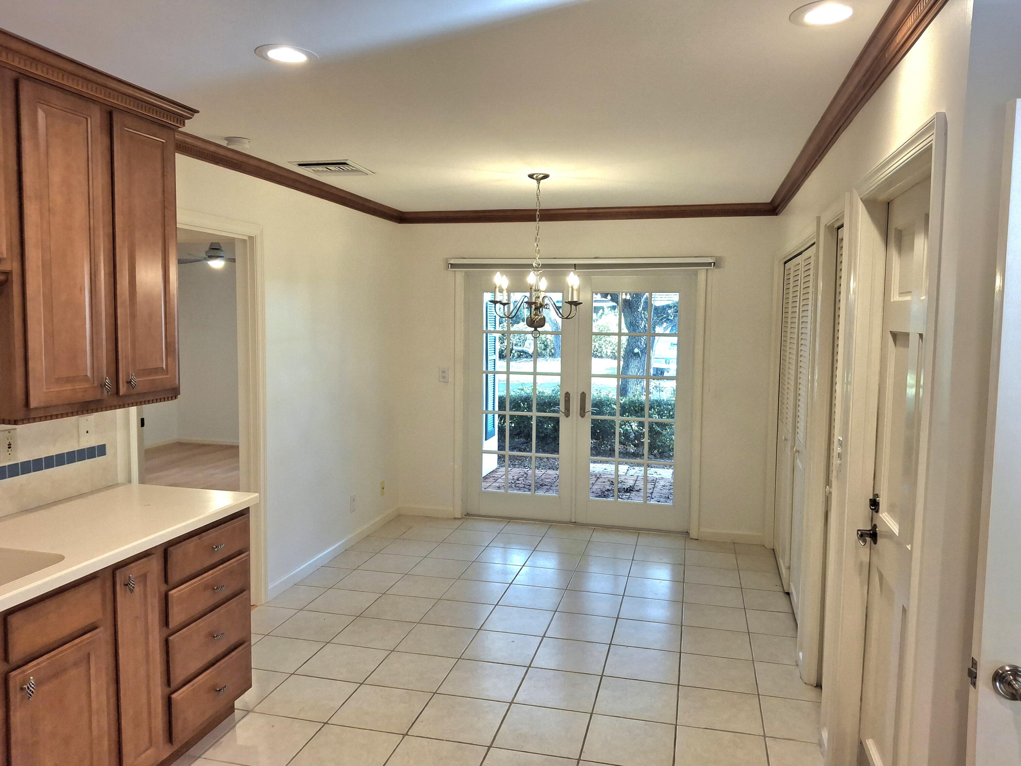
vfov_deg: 54.9
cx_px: 510
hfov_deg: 69.4
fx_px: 737
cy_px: 383
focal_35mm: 25
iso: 125
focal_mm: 4.69
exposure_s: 1/120
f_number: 1.8
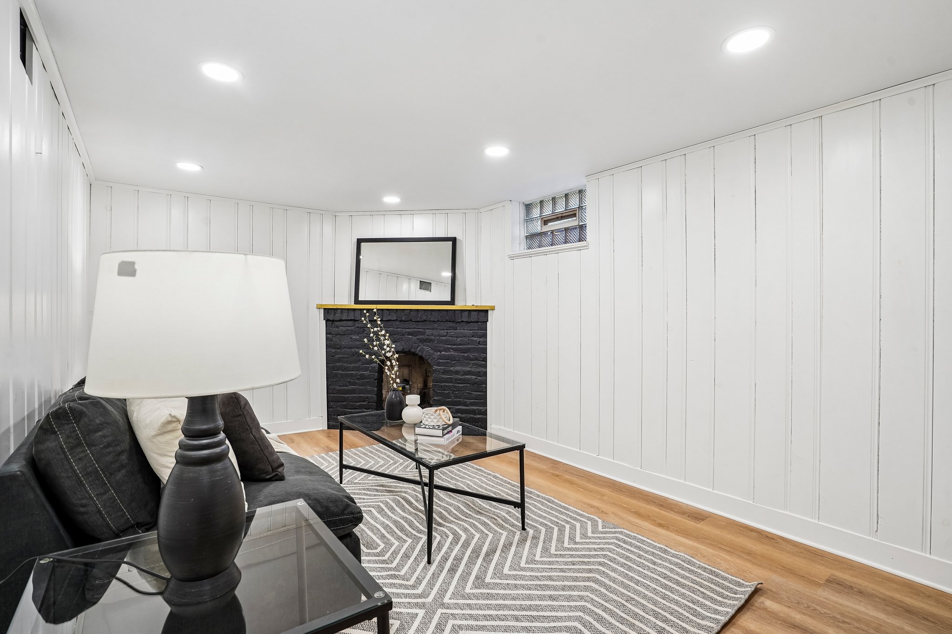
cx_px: 476
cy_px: 317
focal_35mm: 16
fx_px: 423
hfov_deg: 96.7
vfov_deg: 73.7
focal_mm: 16
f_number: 8
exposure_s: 1/20
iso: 400
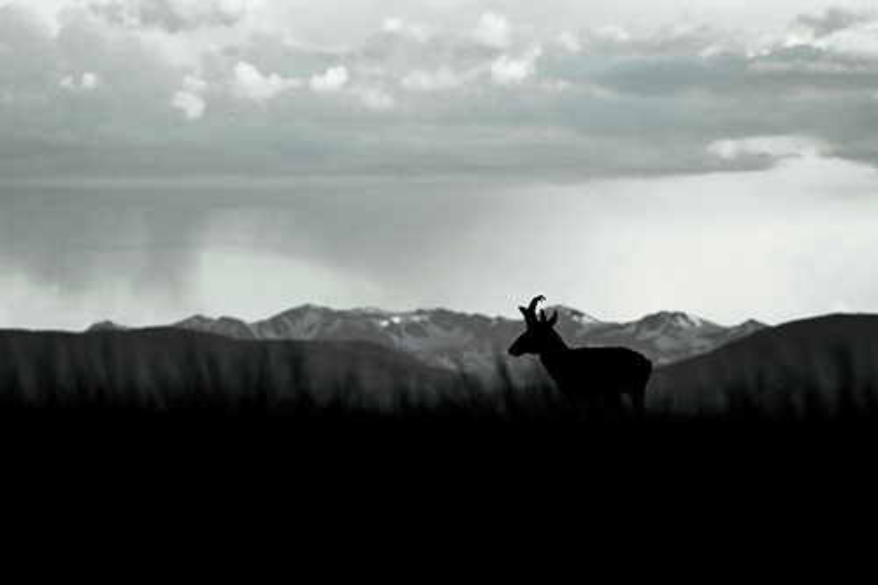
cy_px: 292
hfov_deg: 4.2
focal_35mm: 490
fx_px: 11946
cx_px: 439
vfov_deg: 2.8
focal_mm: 490
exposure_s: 1/500
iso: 2500
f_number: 11
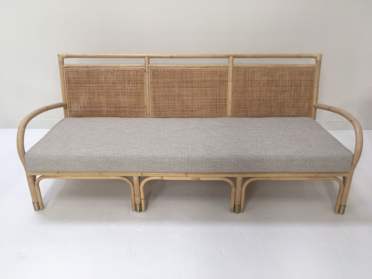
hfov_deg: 61.7
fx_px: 312
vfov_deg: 48.2
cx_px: 186
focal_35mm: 29
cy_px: 140
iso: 32
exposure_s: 1/50
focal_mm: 4.15
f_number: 2.2
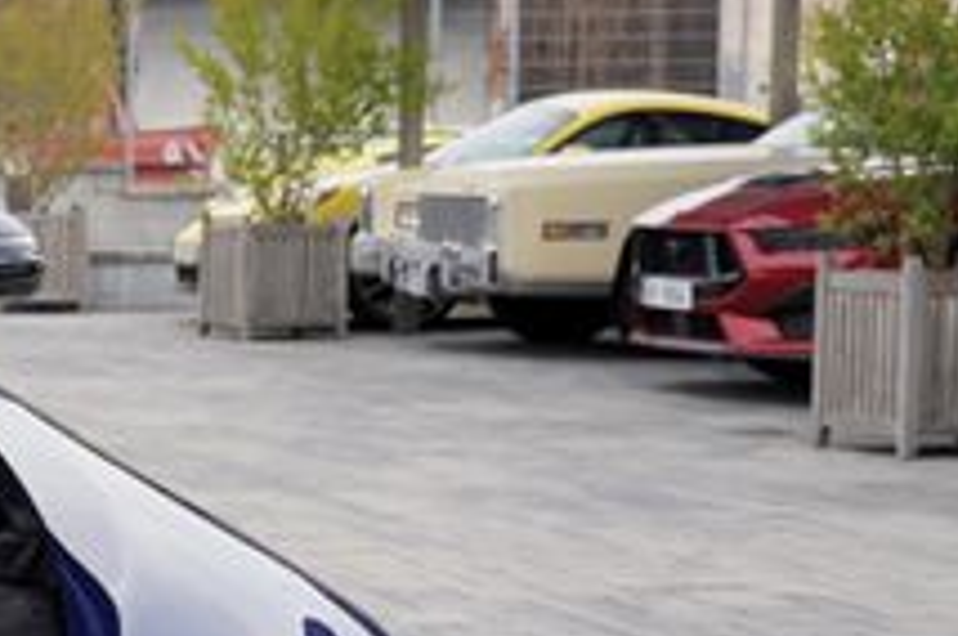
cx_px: -828
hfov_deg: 13.2
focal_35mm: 139
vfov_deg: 9.8
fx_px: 3693
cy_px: 555
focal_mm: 29
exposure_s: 1/80
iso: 100
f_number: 4.5
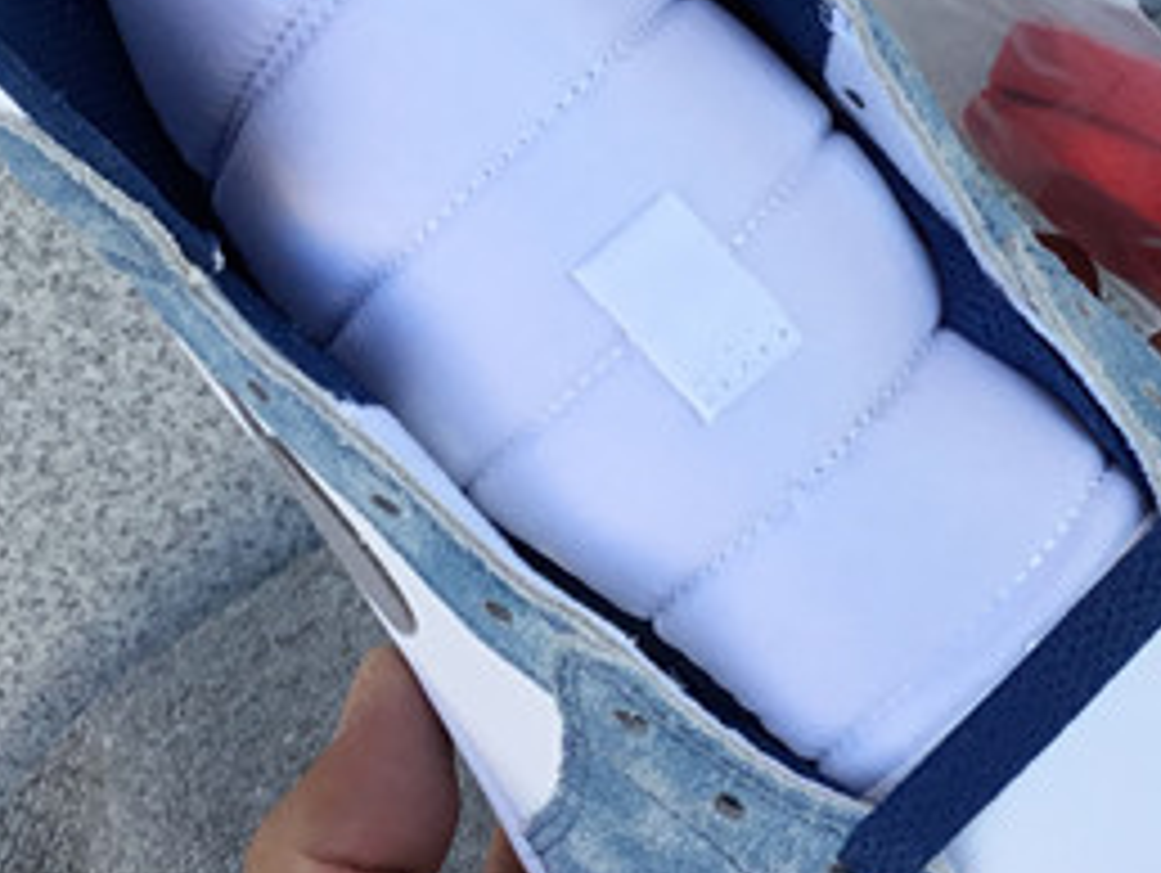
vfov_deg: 13.7
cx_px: 666
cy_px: 295
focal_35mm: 108
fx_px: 3626
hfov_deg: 18.2
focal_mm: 3.3
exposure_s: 1/191
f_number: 2.4
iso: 25
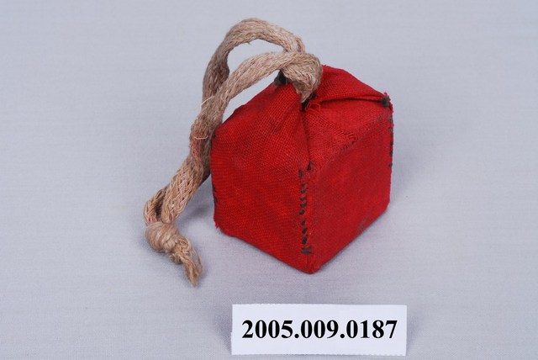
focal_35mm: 90
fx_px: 1346
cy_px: 180
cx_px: 269
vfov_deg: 15.2
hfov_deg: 22.6
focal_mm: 60
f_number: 25
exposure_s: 1/100
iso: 100
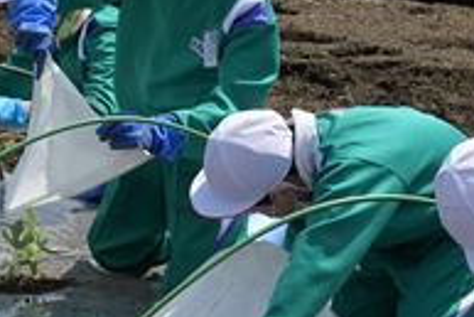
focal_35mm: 225
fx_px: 2965
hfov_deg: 9.1
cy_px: 200
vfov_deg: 6.1
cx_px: 317
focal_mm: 58
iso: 2500
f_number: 20
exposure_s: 1/1600
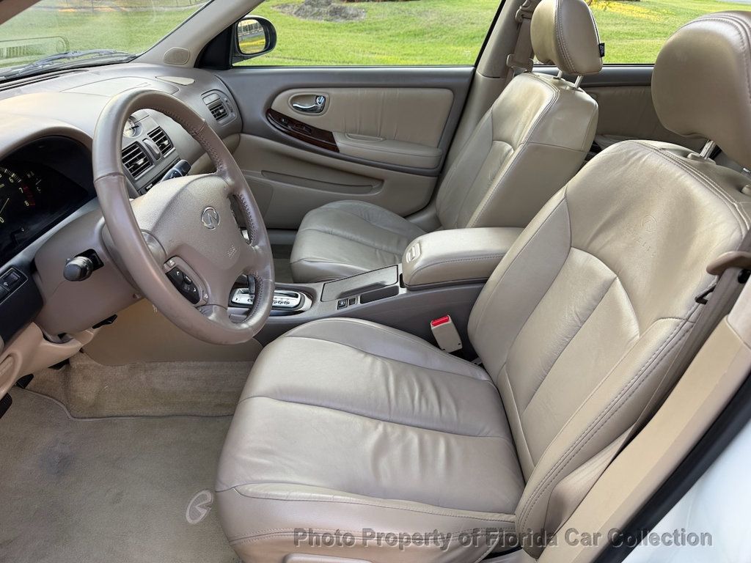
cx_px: 376
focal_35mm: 24
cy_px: 282
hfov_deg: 71.6
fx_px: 521
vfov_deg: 56.8
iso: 100
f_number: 1.78
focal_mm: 6.76
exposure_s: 1/132
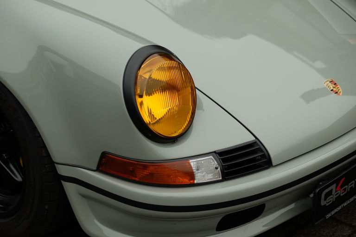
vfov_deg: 16.5
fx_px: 821
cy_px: 118
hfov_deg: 24.5
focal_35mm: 83
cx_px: 178
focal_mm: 55
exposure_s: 1/150
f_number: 4
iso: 200
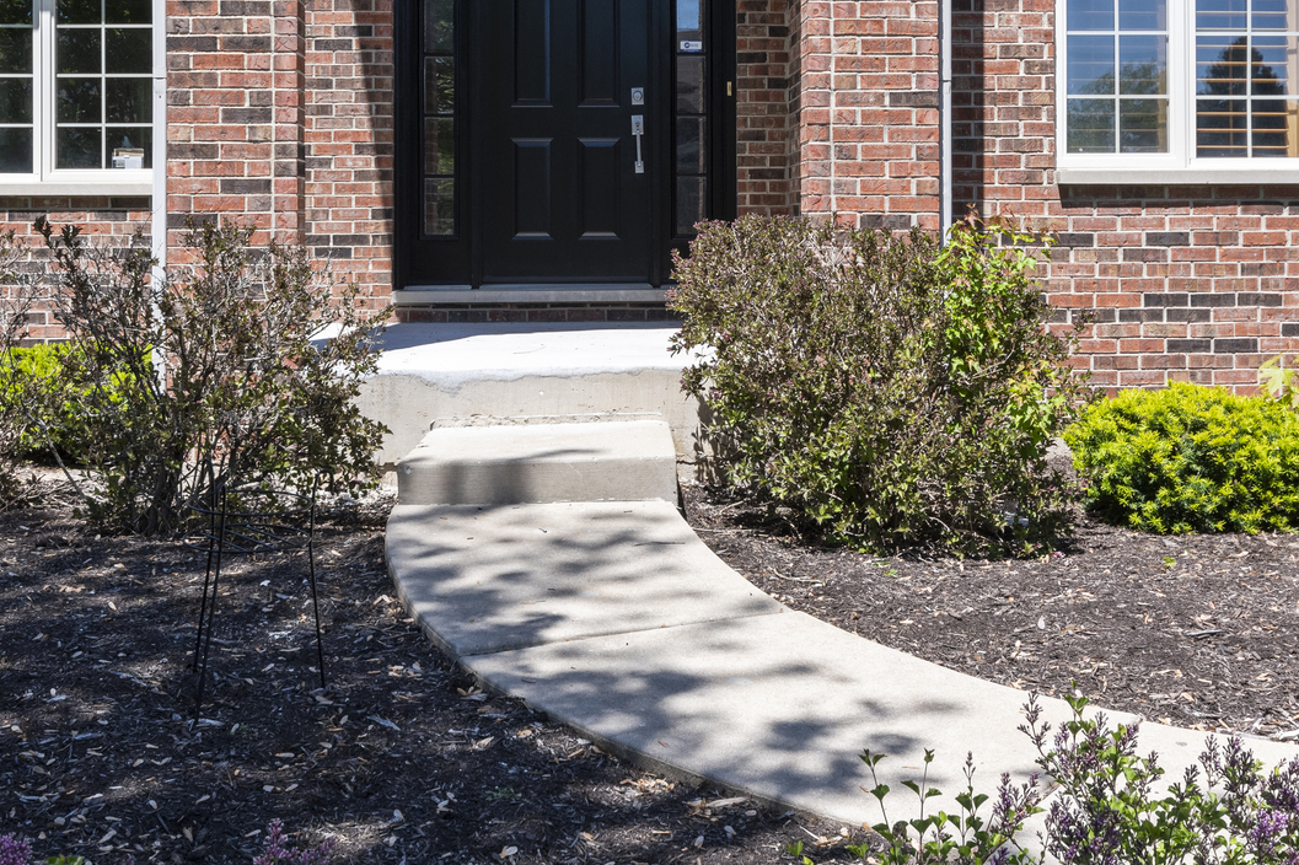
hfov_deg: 42.8
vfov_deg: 28.8
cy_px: 221
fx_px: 1659
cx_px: 638
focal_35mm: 46
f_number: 9
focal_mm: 20
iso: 200
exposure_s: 1/400
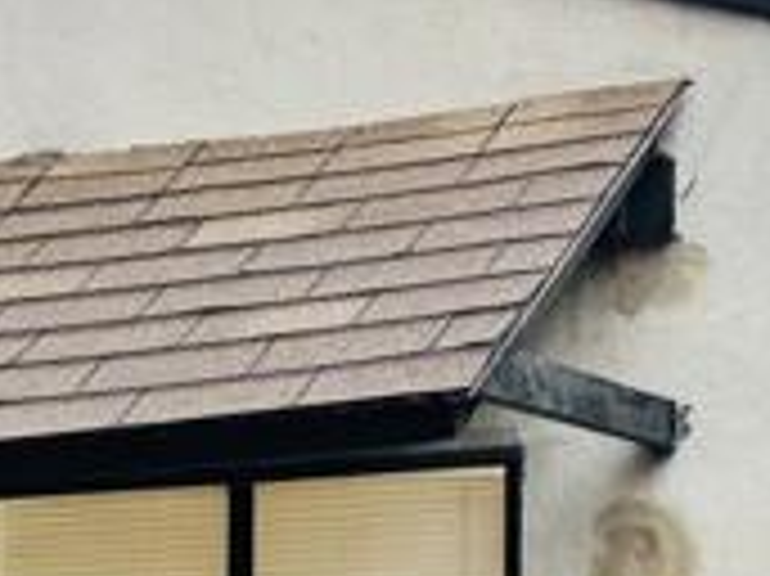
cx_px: 203
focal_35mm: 144
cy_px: 927
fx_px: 3201
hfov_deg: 13.7
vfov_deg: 9.9
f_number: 1.78
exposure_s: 1/204
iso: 80
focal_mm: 6.76
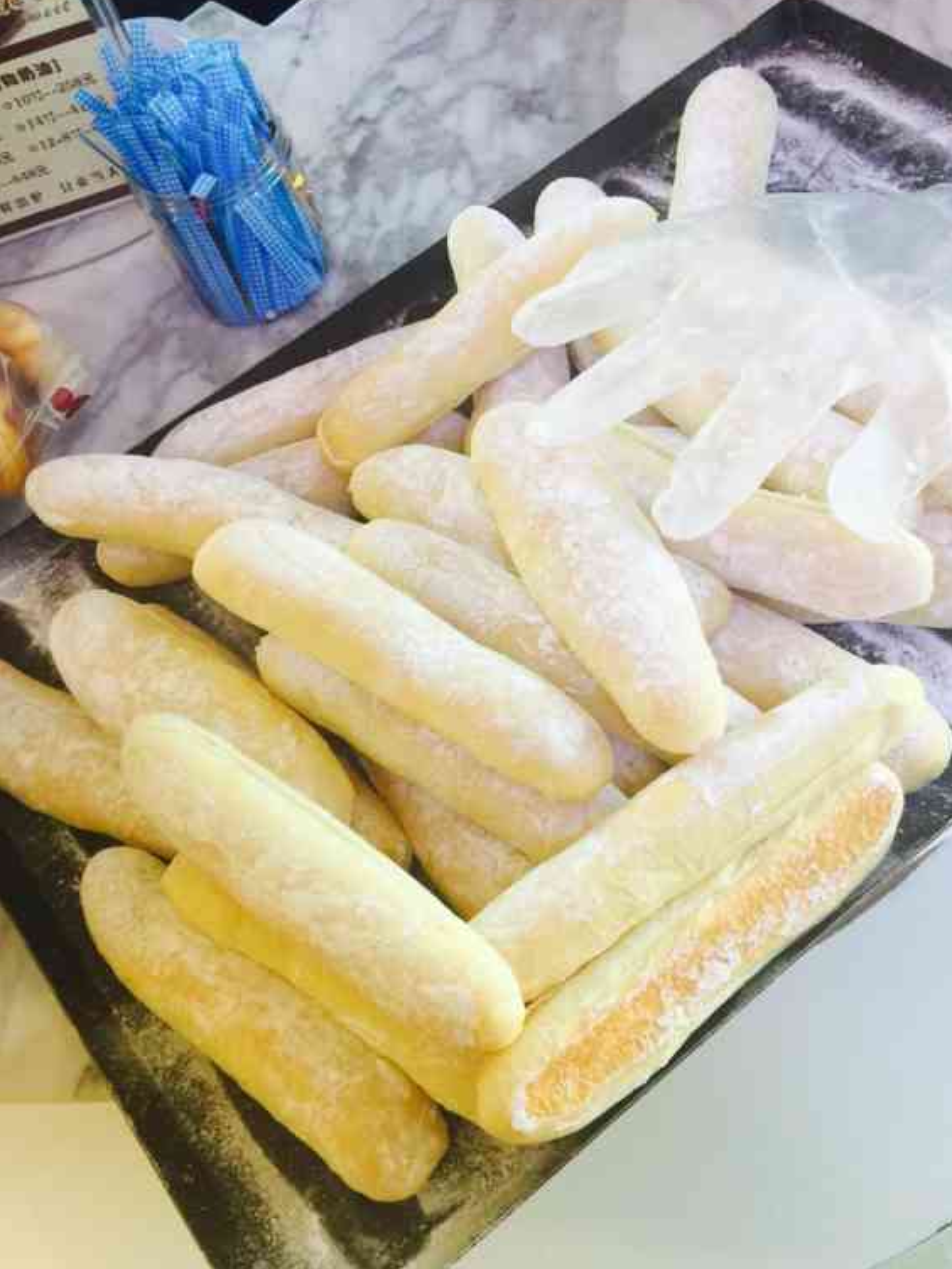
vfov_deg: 51.3
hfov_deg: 39.5
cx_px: 562
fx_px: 1320
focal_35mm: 36
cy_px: 683
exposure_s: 1/33
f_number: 2.2
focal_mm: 4.15
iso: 40
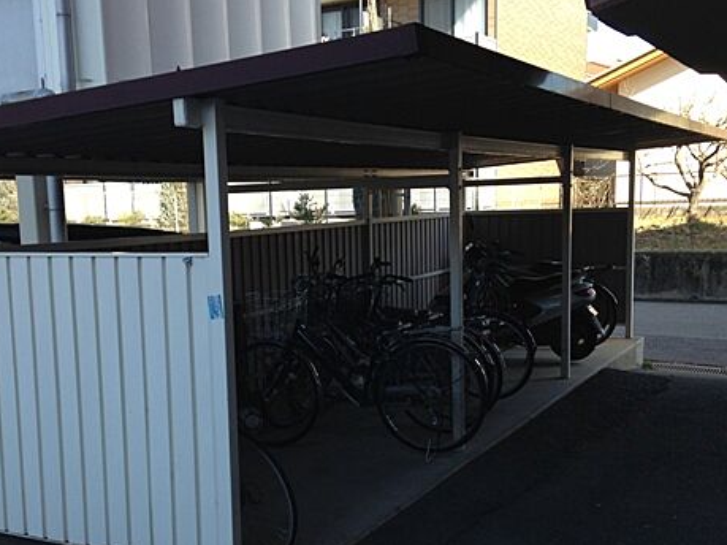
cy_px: 325
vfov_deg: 31.4
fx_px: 966
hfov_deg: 41.2
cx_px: 347
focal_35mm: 46
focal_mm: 4.12
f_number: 2.4
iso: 50
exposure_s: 1/279
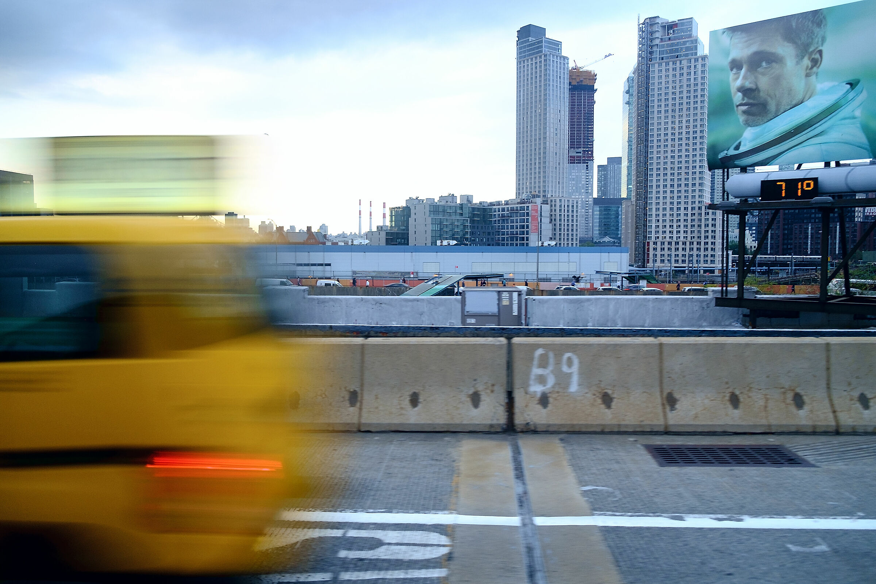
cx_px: 438
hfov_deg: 67.4
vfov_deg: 47.9
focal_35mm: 27
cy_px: 292
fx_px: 657
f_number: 2.8
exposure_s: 1/25
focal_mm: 18
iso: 250
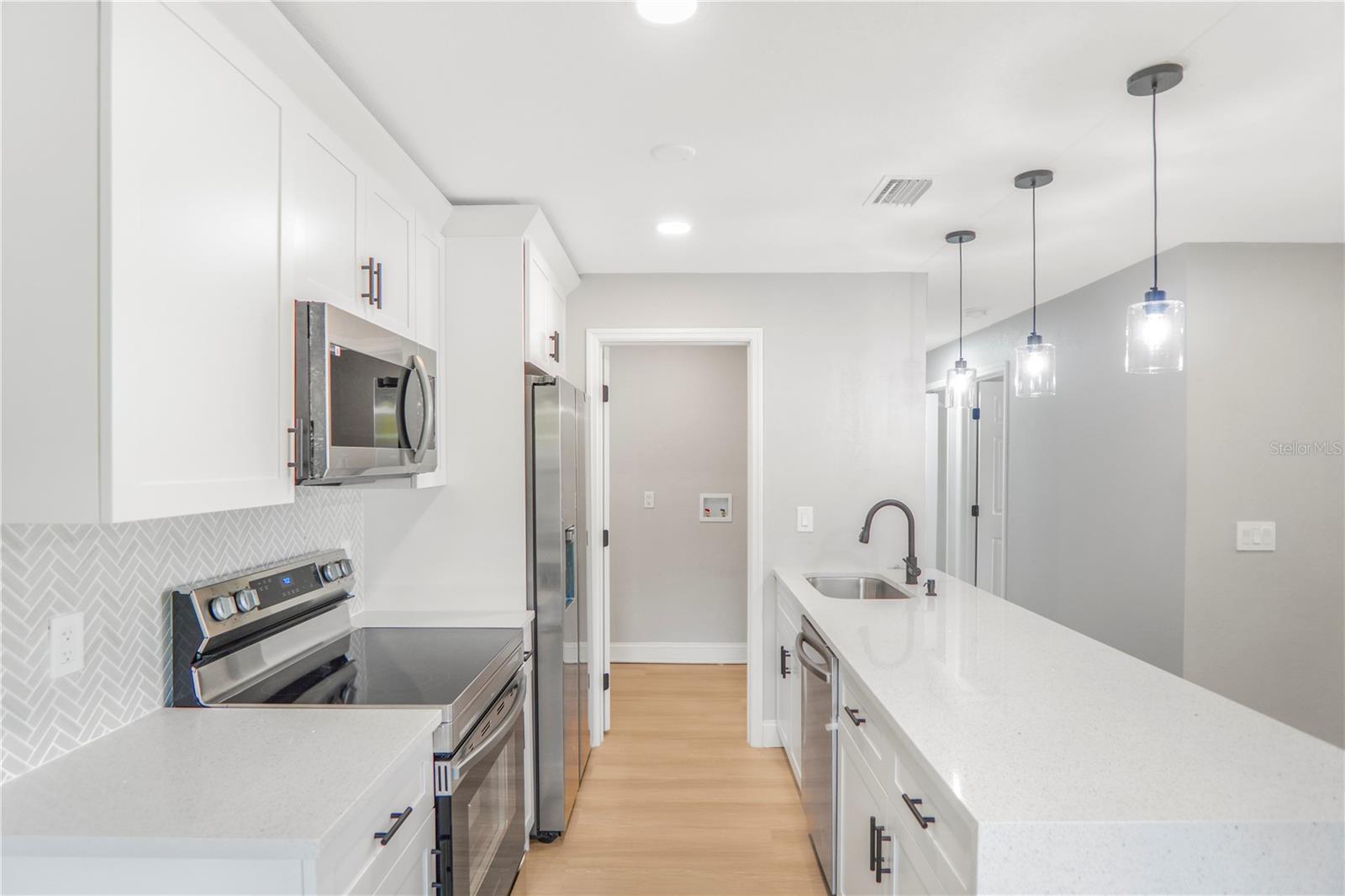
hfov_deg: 90.0
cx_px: 672
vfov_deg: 67.4
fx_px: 672
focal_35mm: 18
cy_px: 448
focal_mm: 12
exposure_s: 1/50
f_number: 2.5
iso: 100
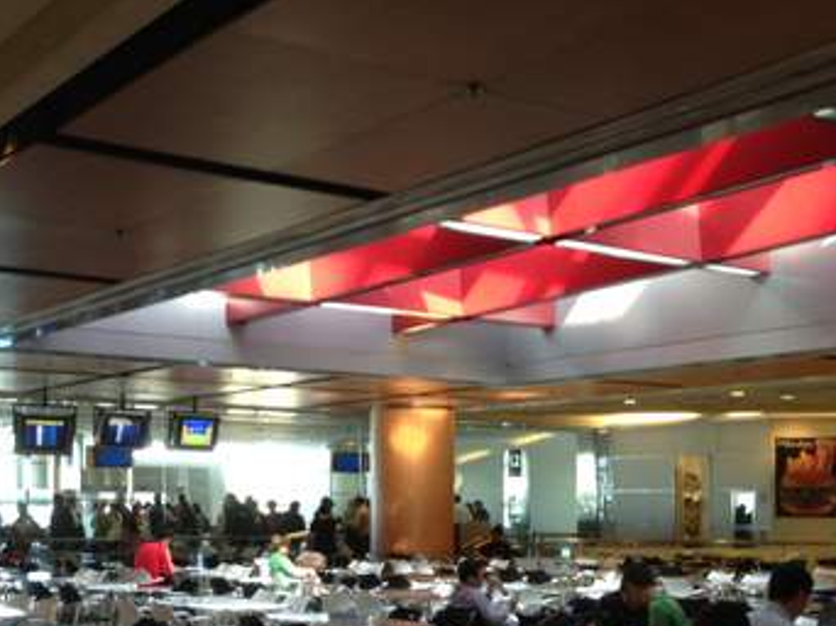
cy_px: 458
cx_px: 386
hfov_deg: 33.8
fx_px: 1376
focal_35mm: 57
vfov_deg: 25.4
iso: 80
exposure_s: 1/20
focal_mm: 4.13
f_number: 2.4
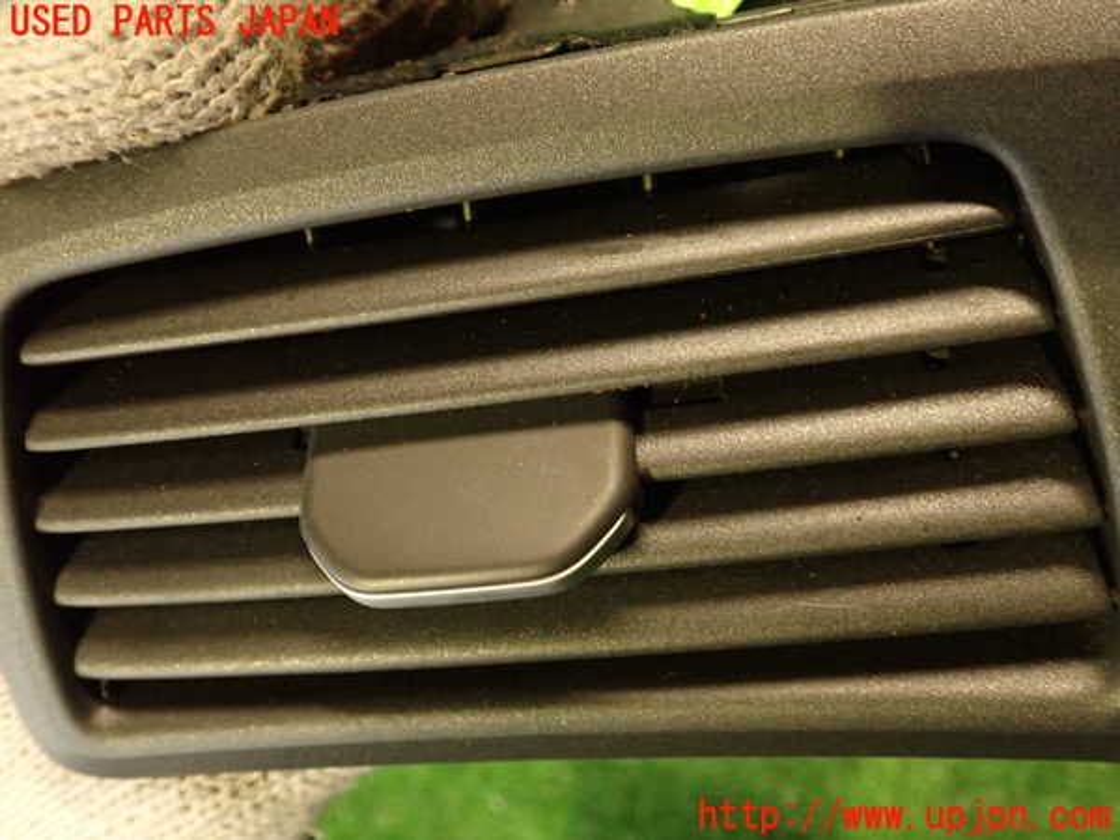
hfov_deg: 56.8
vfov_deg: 44.2
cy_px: 420
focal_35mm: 32
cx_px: 560
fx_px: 1035
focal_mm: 5.79
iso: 500
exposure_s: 1/30
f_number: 2.4
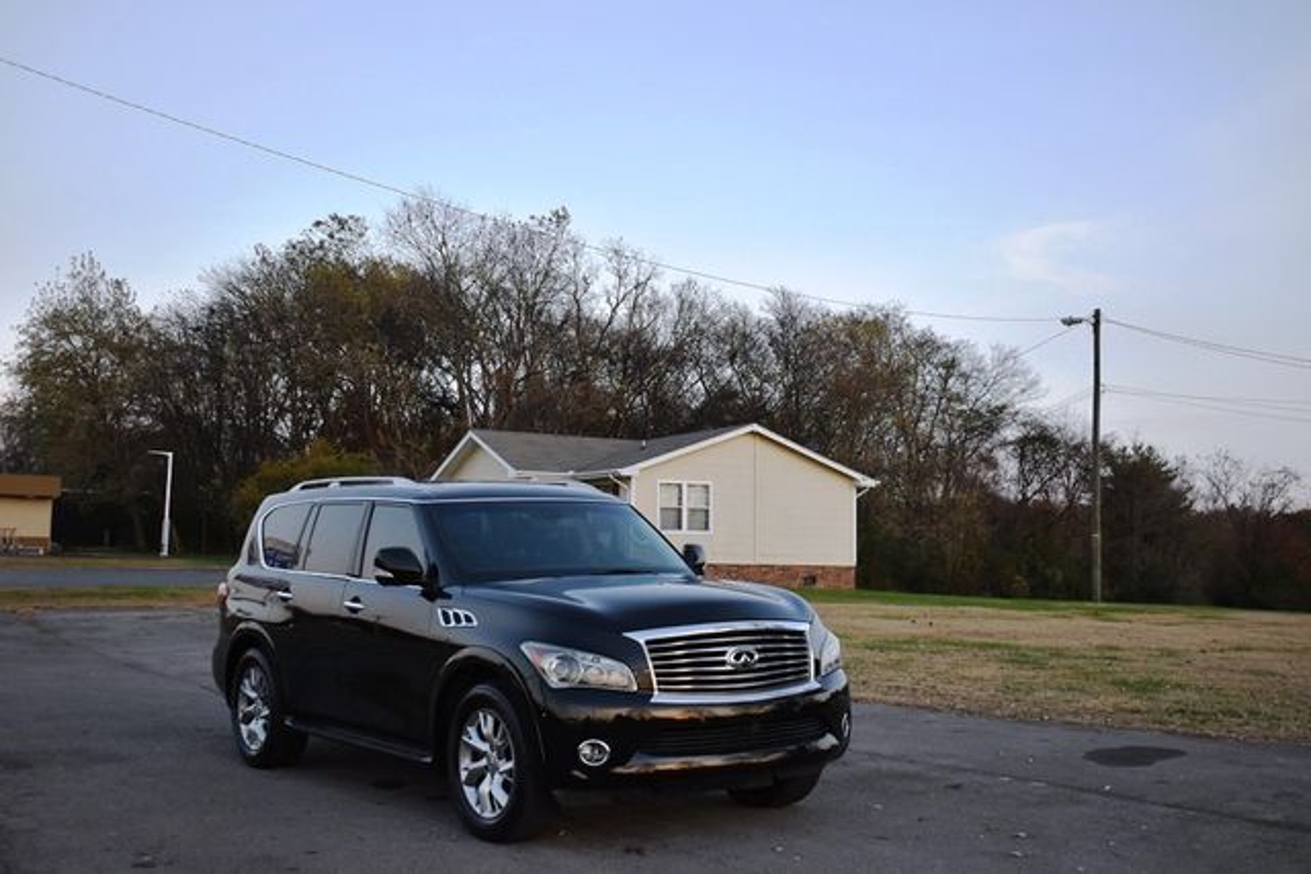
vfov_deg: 31.9
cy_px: 437
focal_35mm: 42
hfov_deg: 46.4
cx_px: 656
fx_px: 1530
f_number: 4.2
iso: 800
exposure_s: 1/250
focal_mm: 28
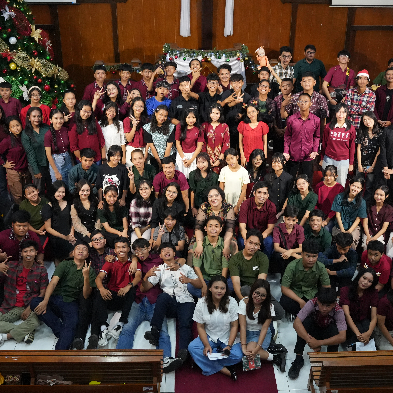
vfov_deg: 39.2
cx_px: 207
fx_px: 552
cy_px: 184
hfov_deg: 39.2
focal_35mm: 43
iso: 8000
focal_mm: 31
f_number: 6.3
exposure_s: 1/125
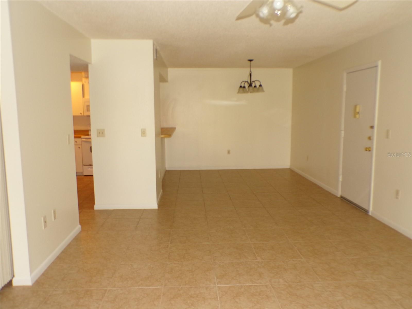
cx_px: 206
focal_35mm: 28
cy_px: 154
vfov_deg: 49.7
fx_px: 333
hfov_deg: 63.4
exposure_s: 1/34
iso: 200
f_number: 3.1
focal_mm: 5
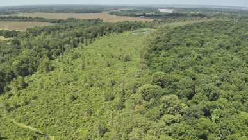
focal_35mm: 27
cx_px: 124
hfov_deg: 69.8
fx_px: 178
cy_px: 83
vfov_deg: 42.7
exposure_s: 1/500
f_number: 2.8
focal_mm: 4.4
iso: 100
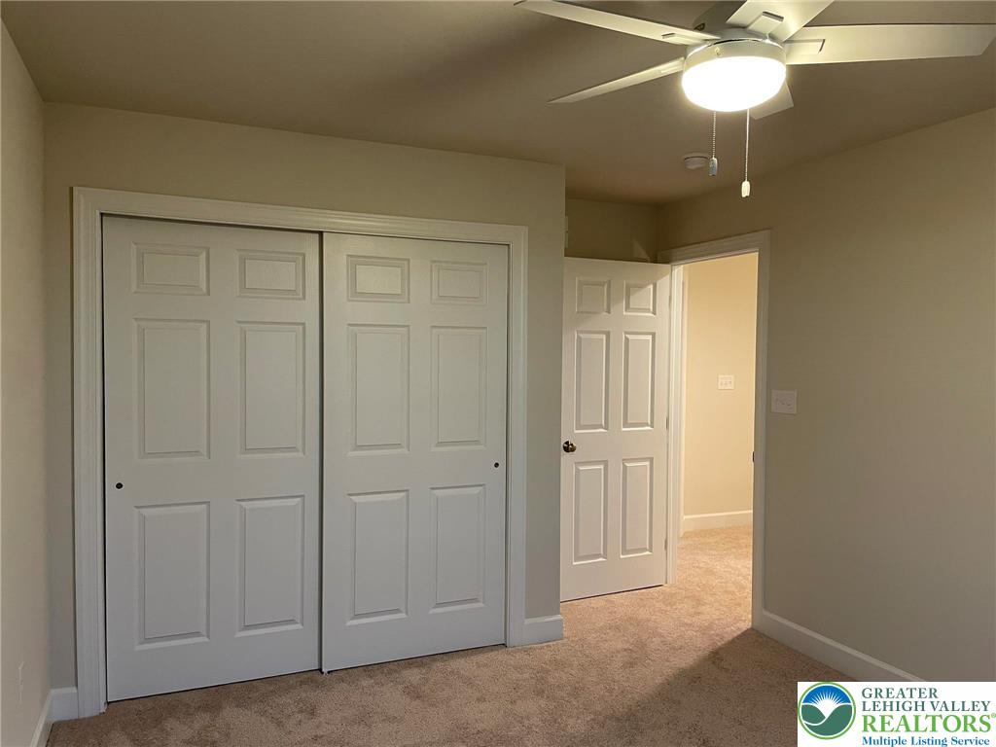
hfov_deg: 67.3
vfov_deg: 53.1
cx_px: 498
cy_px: 374
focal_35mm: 26
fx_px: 748
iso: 200
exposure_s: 1/60
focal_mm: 4.2
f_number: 1.6
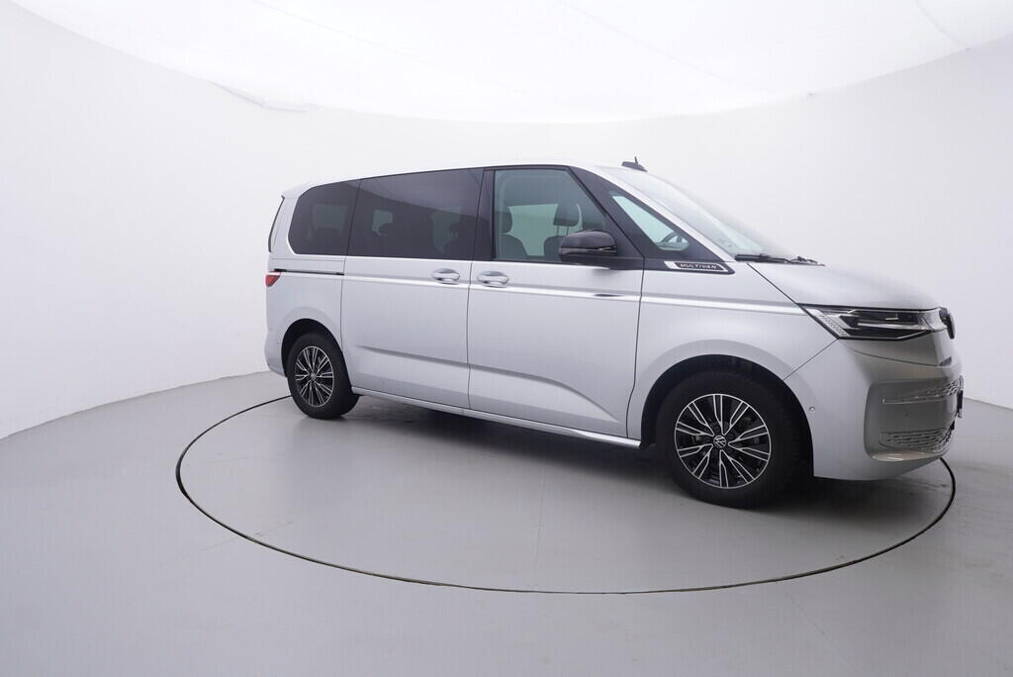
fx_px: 633
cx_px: 506
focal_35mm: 22
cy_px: 338
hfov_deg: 77.3
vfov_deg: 56.2
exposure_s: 1/80
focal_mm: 15
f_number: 5
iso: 200
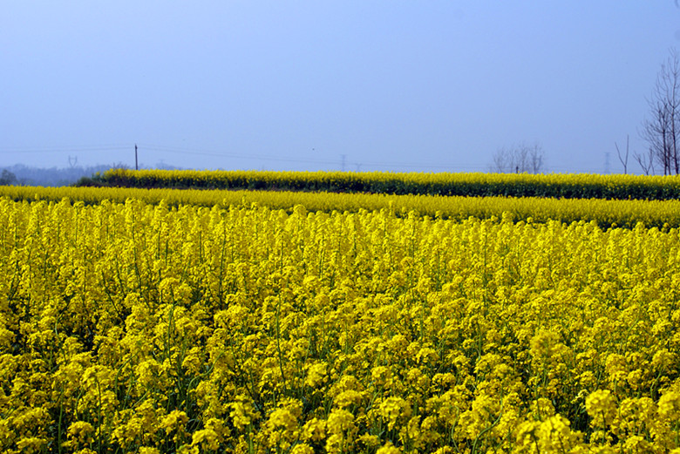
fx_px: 1559
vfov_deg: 16.6
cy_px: 227
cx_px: 340
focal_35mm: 82
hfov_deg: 24.6
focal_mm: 55
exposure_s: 1/400
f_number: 9
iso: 100
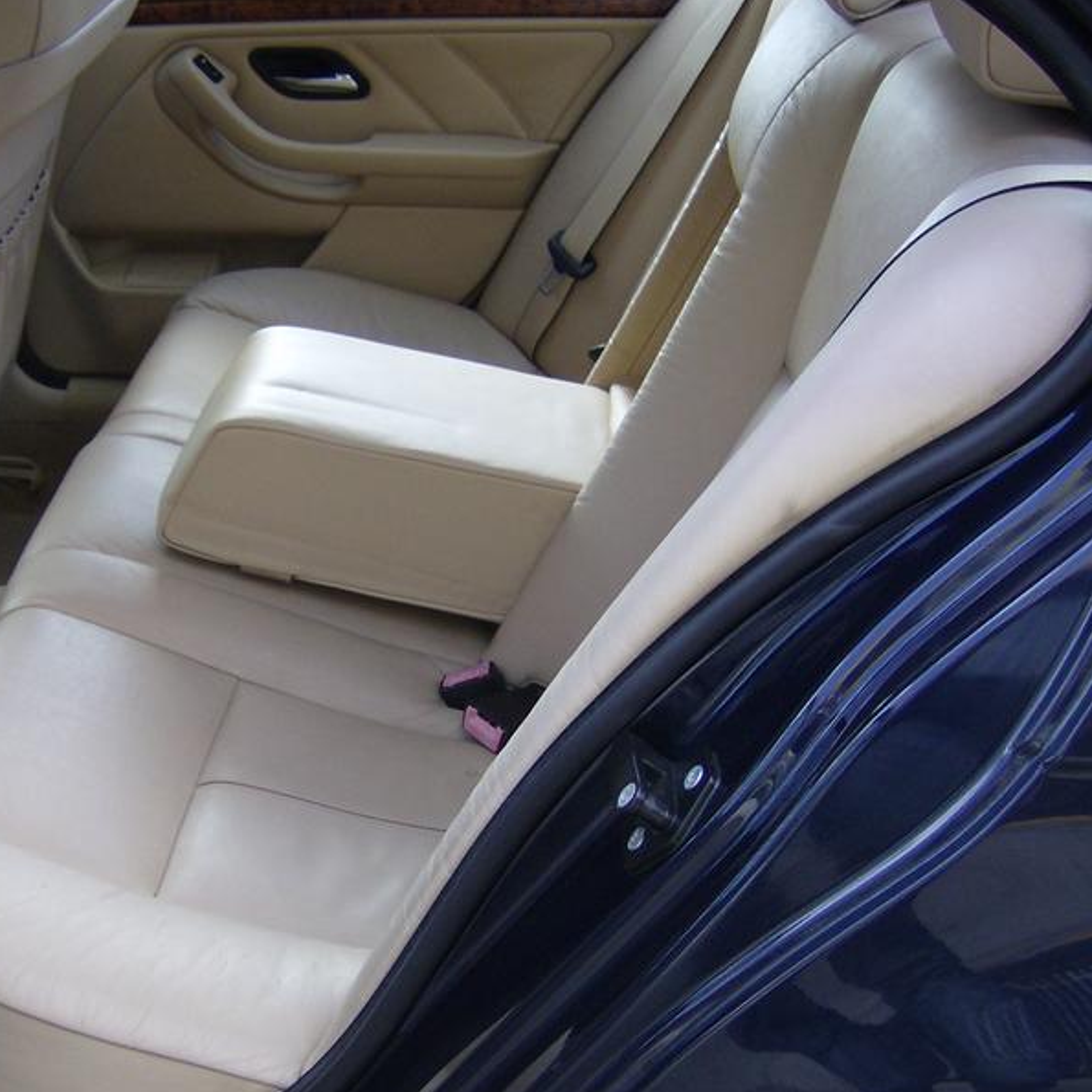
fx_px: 1963
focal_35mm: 55
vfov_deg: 31.1
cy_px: 580
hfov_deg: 30.9
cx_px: 365
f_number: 2.8
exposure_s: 1/122
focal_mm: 6
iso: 100
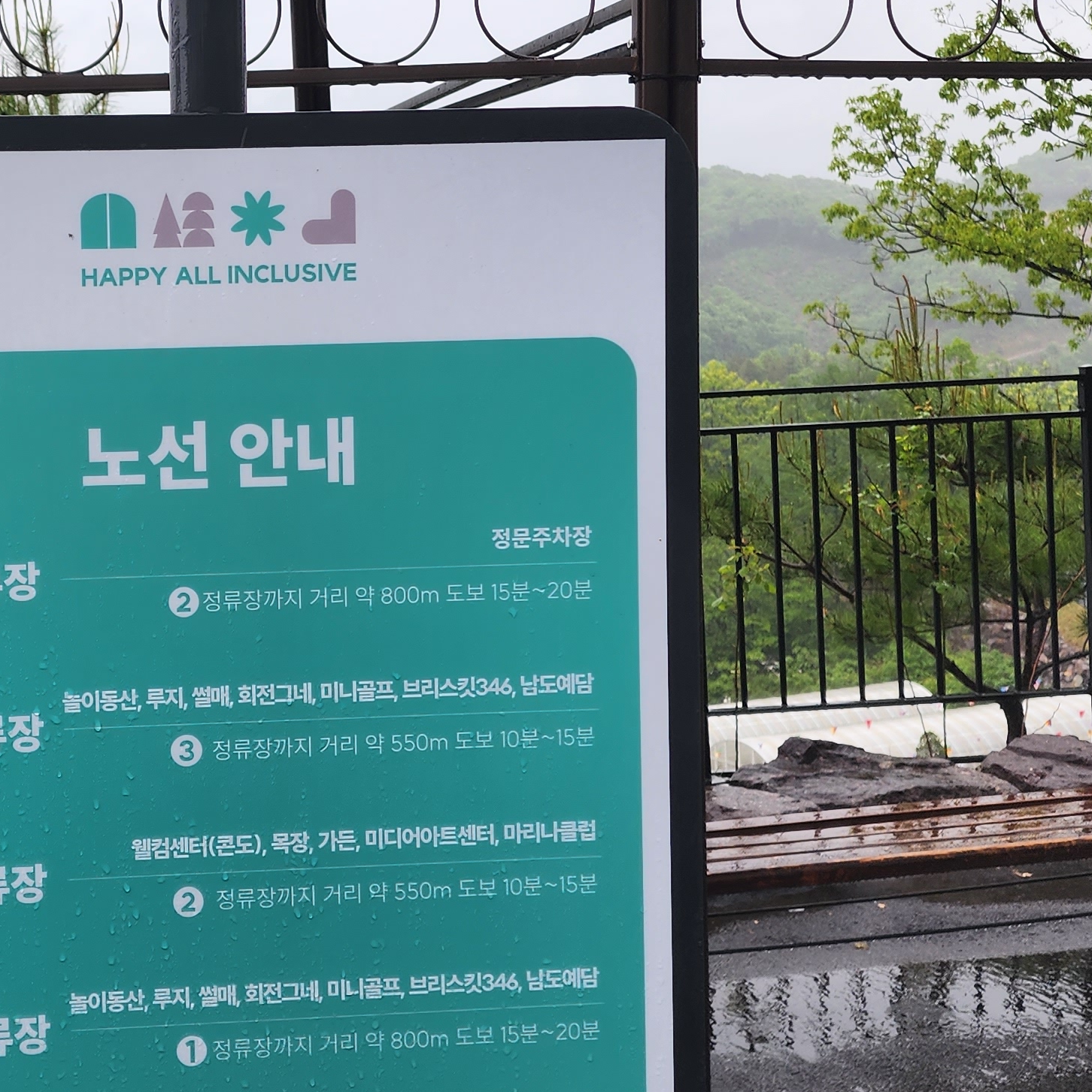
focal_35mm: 56
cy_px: 460
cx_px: 83
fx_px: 1999
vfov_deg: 30.5
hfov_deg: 29.2
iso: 12
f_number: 1.8
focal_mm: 6.4
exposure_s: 1/345
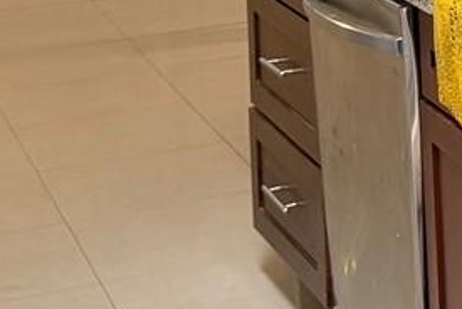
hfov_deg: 12.9
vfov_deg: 9.3
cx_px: 827
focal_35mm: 145
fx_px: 1863
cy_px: -139
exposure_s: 1/60
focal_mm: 6.76
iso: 160
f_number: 1.78
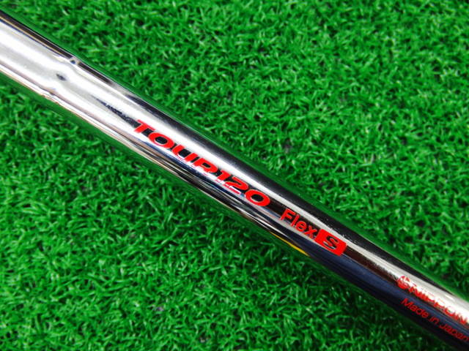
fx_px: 501
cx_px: 234
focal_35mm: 37
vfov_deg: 38.7
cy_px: 176
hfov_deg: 50.1
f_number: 3.6
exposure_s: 1/25
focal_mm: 6.42
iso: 400
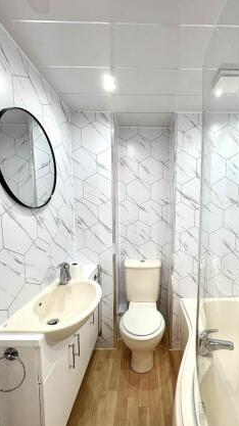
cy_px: 222
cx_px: 149
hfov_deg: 66.0
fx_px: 181
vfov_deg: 99.3
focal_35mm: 16
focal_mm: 2.22
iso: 80
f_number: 2.2
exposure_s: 1/100
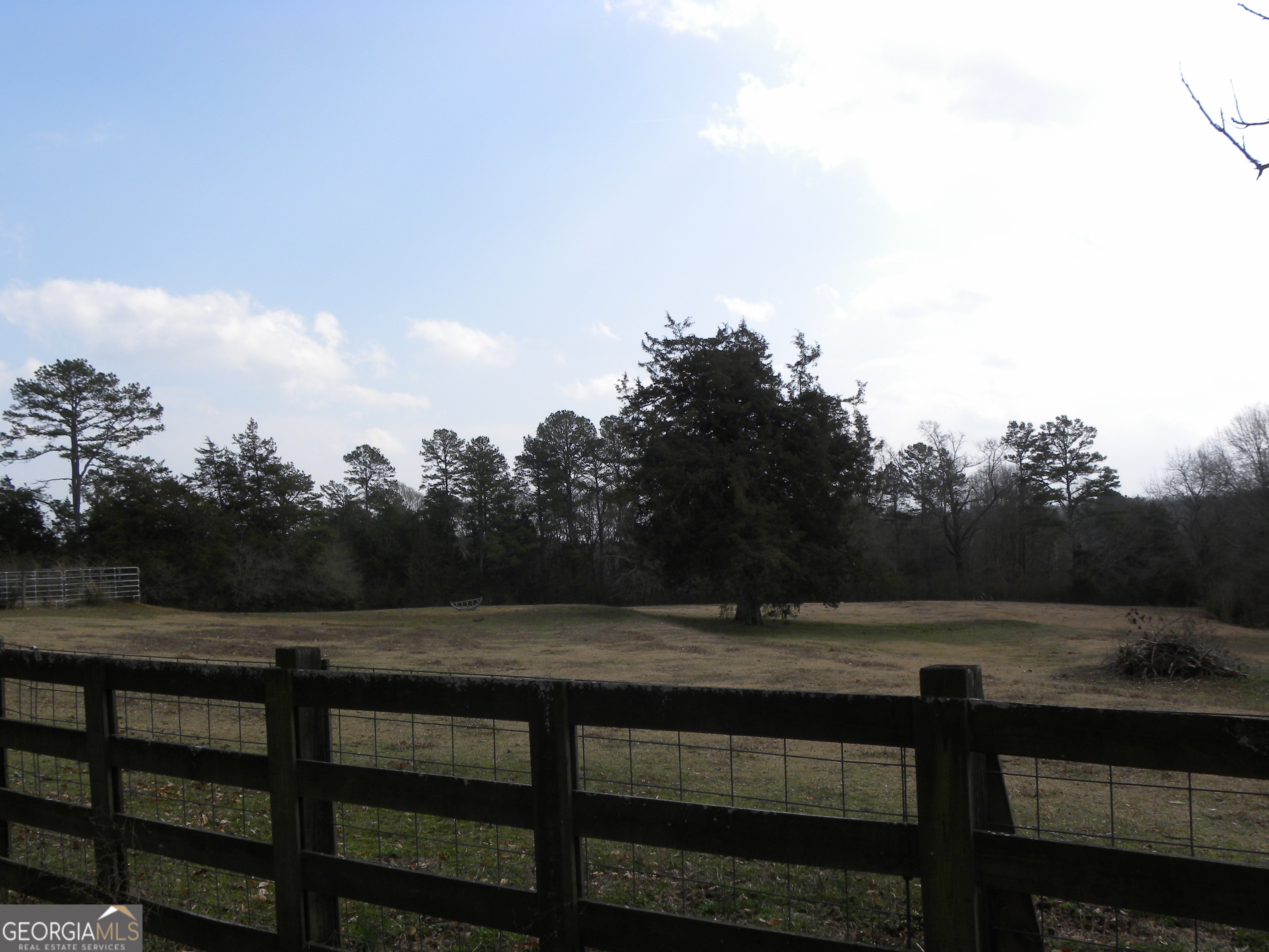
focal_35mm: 33
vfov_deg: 42.9
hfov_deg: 55.4
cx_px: 634
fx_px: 1210
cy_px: 476
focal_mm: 5.9
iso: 64
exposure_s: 1/356
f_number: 5
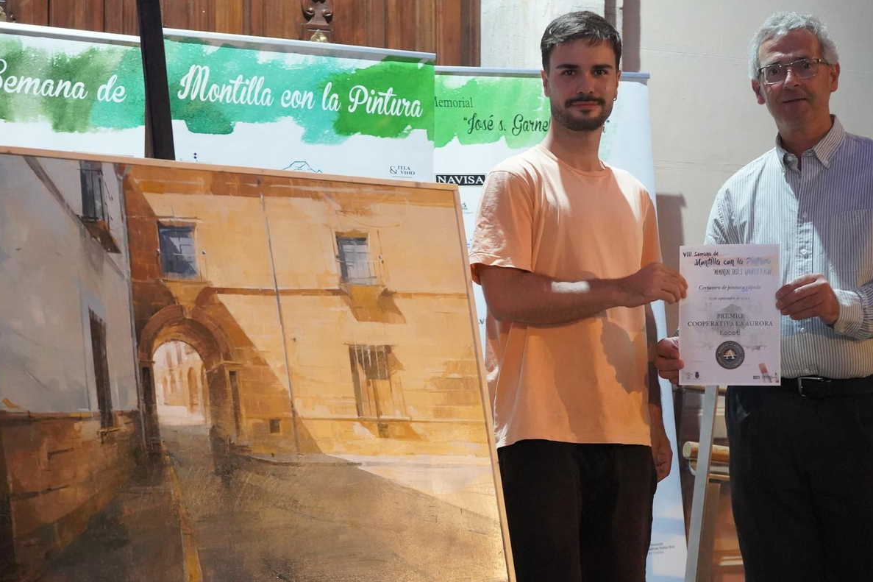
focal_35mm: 62
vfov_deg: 21.9
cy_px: 321
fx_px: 1503
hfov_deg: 32.4
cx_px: 430
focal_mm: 46
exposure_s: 1/60
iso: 12800
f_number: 4.5
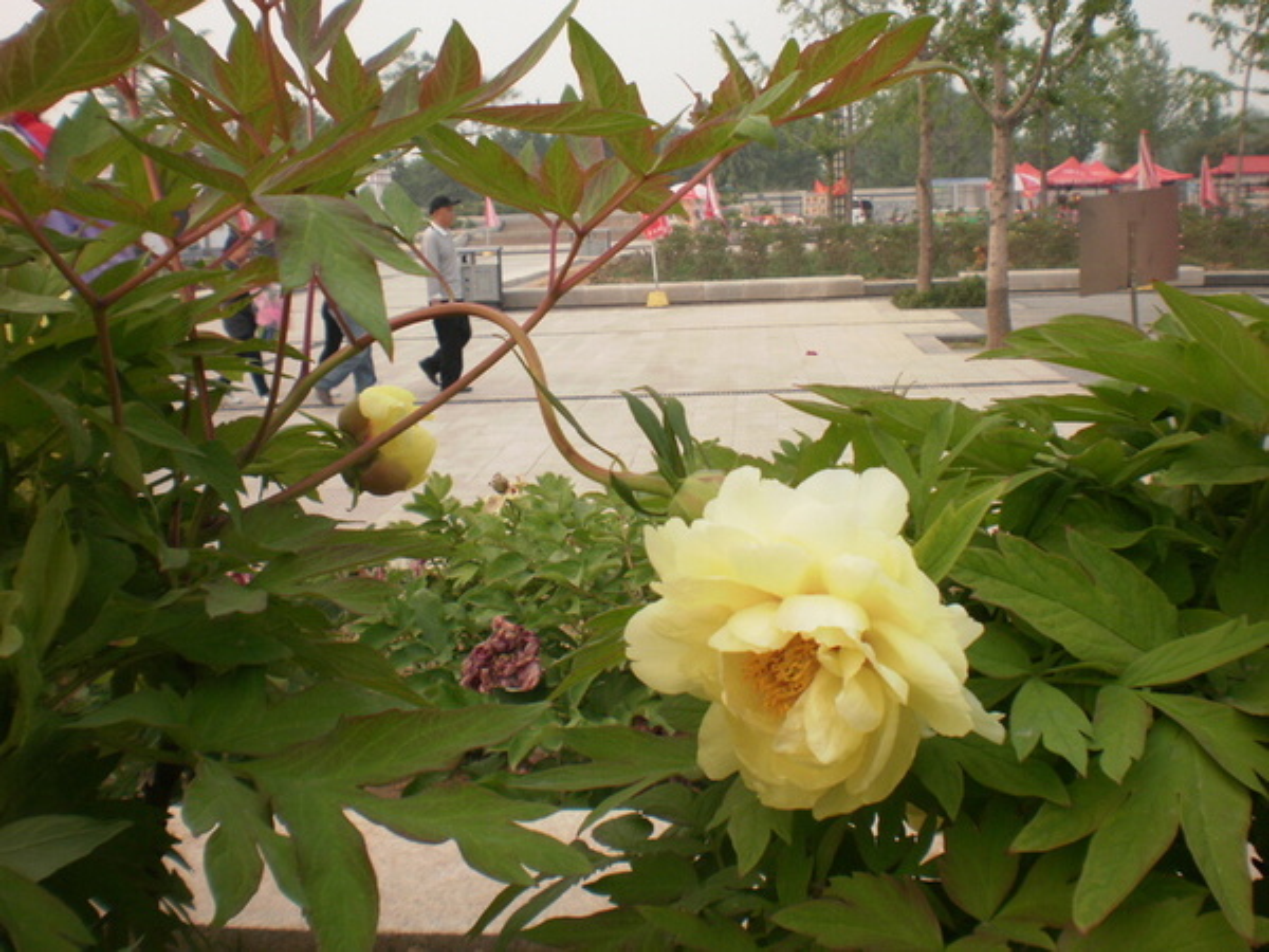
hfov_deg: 51.4
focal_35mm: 36
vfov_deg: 39.7
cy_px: 476
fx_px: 1320
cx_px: 634
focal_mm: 6.3
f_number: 4.6
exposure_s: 1/100
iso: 100
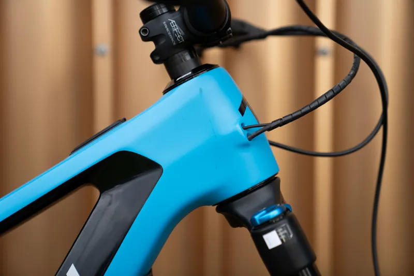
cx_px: 207
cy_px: 138
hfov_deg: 28.8
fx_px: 805
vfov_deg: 19.4
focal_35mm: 70
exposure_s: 1/500
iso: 200
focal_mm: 70
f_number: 2.8
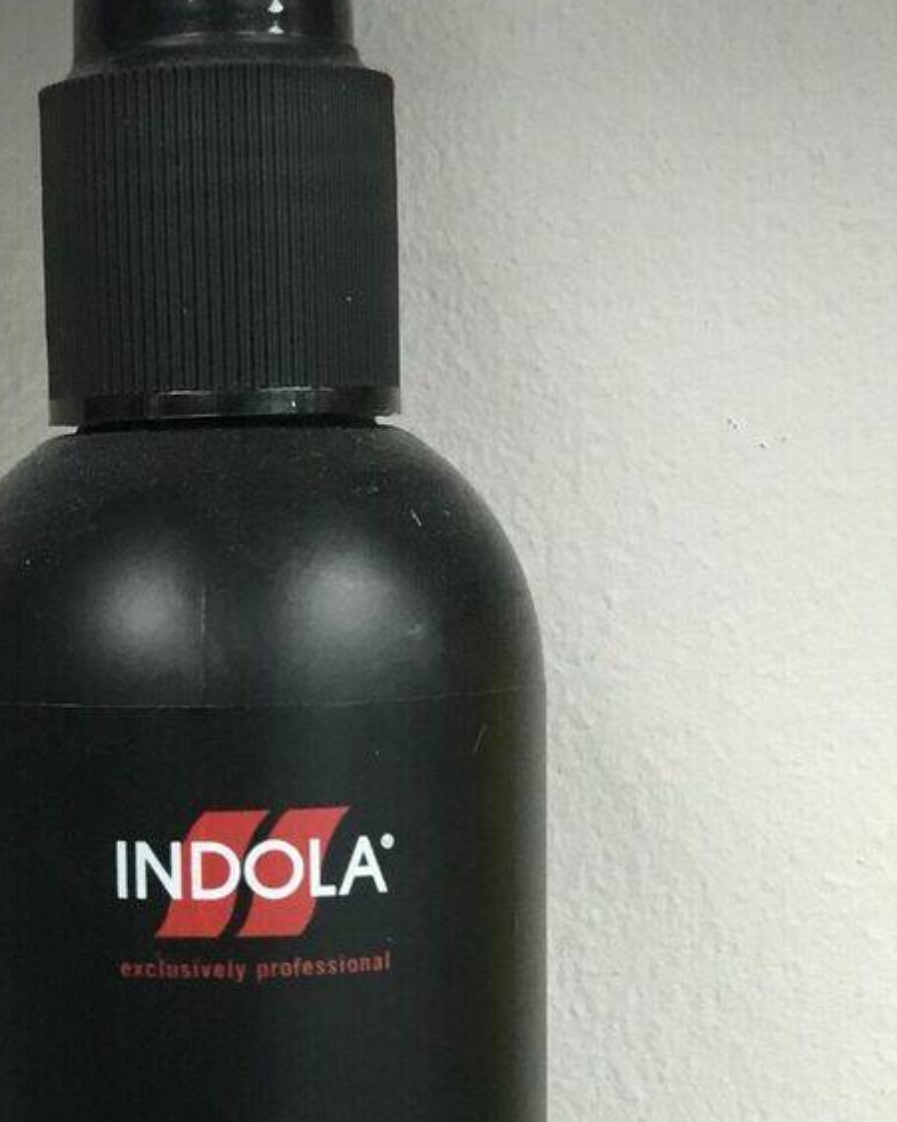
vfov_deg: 21.6
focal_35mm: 86
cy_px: 1054
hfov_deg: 17.7
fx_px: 2855
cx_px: 157
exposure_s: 1/33
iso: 50
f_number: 2.4
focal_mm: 3.3
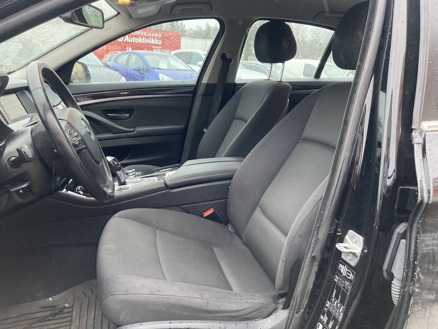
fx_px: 354
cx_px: 219
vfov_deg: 49.7
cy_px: 164
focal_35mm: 28
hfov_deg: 63.4
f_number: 1.8
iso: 250
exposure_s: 1/60
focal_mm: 3.99
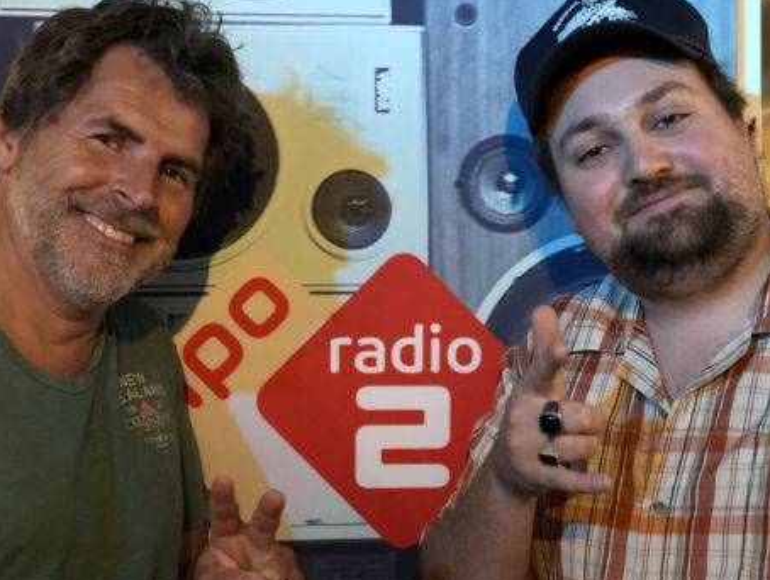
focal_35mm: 57
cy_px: 311
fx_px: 1270
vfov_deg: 25.7
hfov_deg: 33.7
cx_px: 363
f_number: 2.4
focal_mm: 6
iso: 200
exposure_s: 1/8
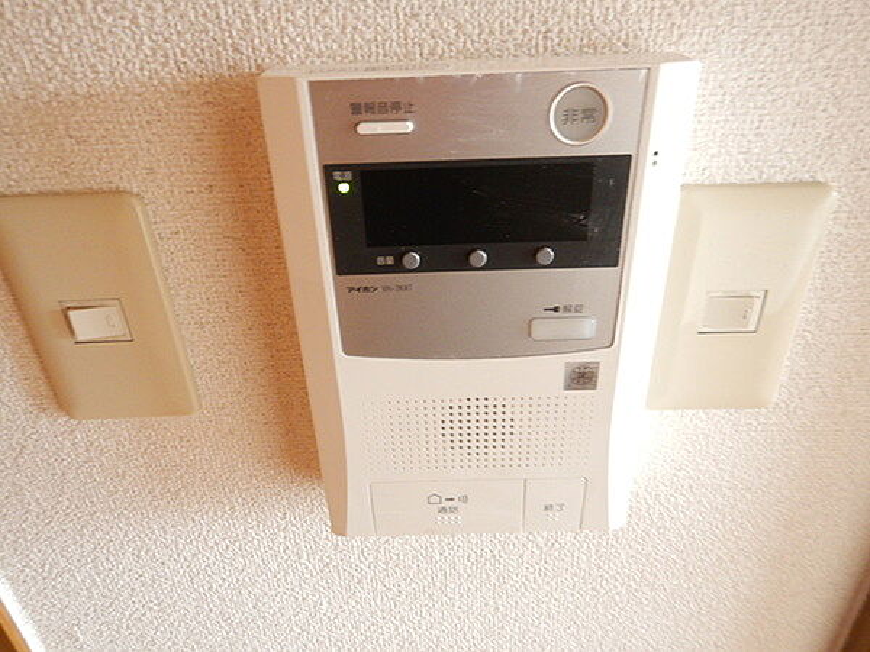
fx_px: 603
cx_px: 435
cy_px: 326
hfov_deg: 71.6
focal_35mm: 24
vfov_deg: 56.8
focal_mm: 4.3
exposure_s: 1/8
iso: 560
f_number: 2.8
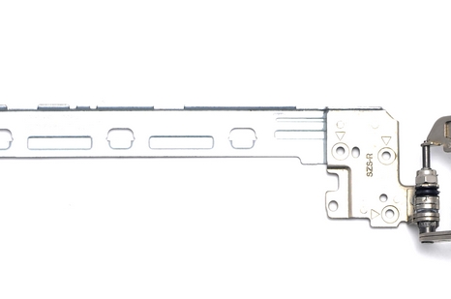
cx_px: 108
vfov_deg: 10.0
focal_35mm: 135
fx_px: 1692
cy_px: 326
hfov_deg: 15.1
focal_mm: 35
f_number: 7.1
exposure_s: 1/25
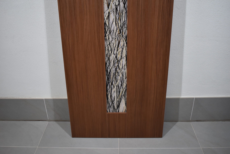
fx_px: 220
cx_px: 115
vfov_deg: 38.4
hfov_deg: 55.1
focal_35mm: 34
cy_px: 77
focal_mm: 23
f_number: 3.8
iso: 800
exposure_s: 1/200
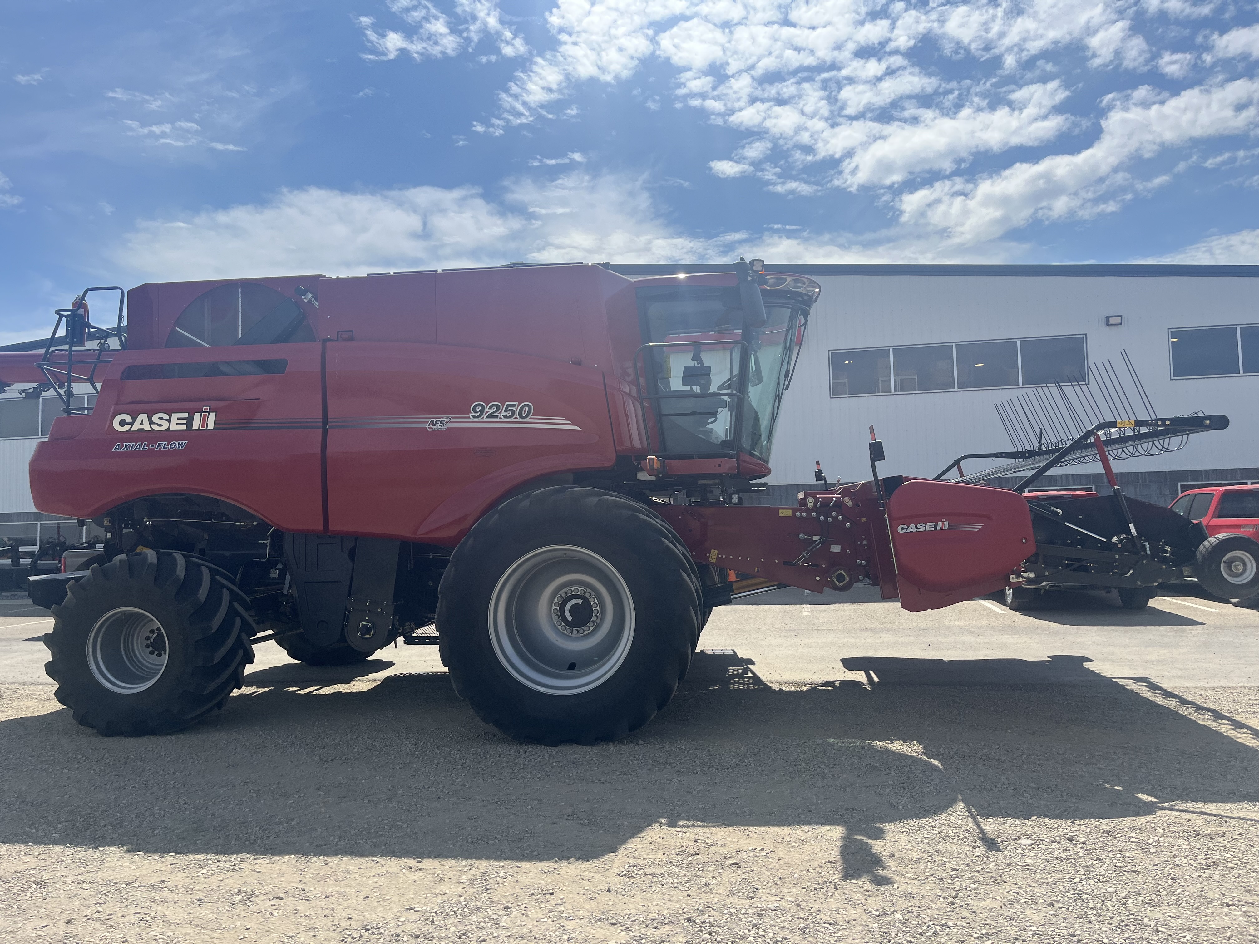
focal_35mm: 26
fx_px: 946
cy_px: 472
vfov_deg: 53.1
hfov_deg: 67.3
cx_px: 630
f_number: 1.6
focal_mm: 5.1
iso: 50
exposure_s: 1/5319
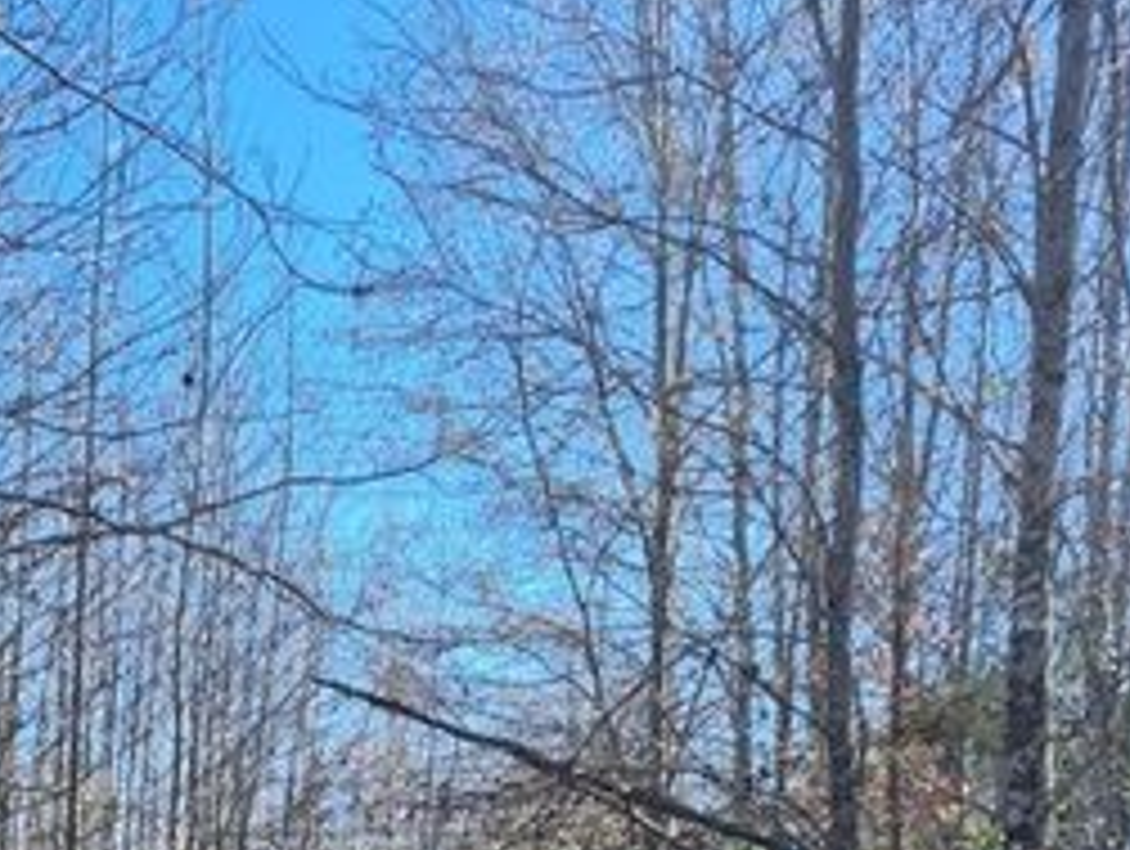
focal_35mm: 61
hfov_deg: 29.7
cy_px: 1338
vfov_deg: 20.1
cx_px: 18
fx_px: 1994
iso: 25
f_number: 1.8
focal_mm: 5.4
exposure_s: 1/466
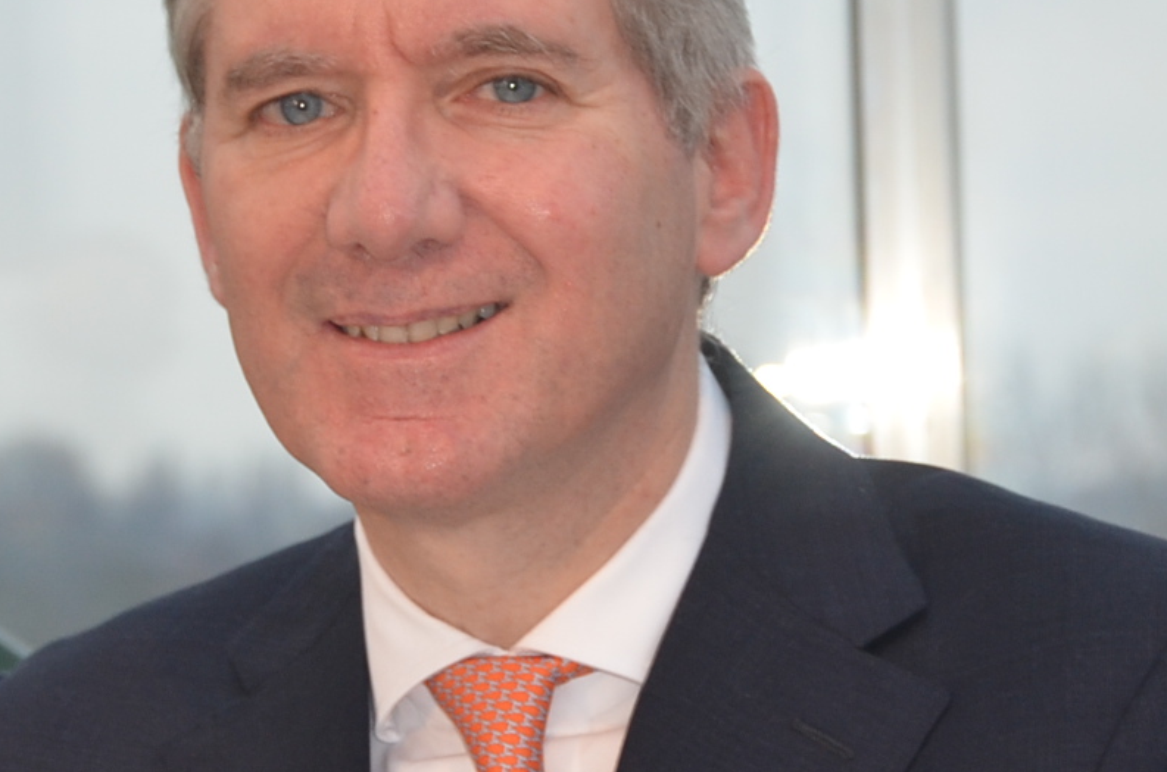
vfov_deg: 4.7
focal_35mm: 289
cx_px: 325
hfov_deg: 7.1
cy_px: 356
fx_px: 9348
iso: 400
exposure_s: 1/60
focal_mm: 62
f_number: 5.3
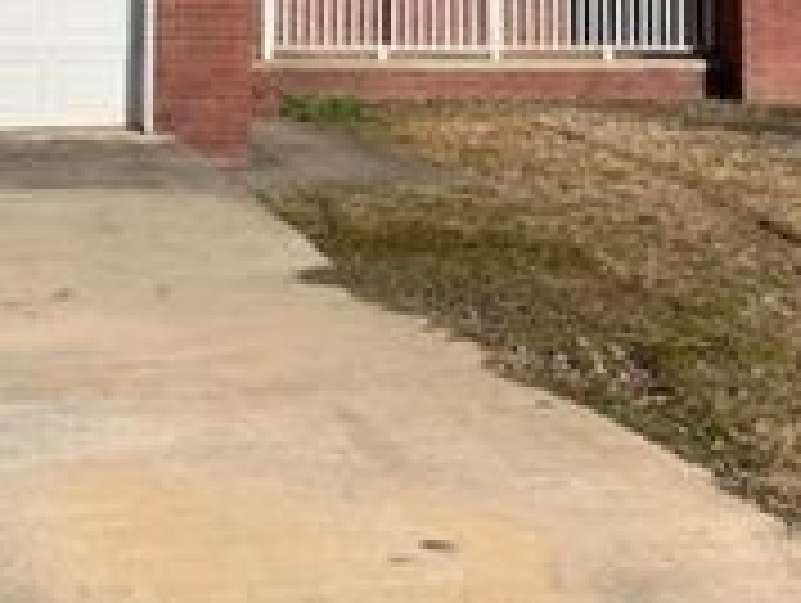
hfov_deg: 26.3
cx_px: 184
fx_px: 1691
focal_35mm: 73
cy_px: -178
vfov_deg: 18.8
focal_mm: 4.25
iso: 25
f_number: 1.8
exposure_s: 1/3185
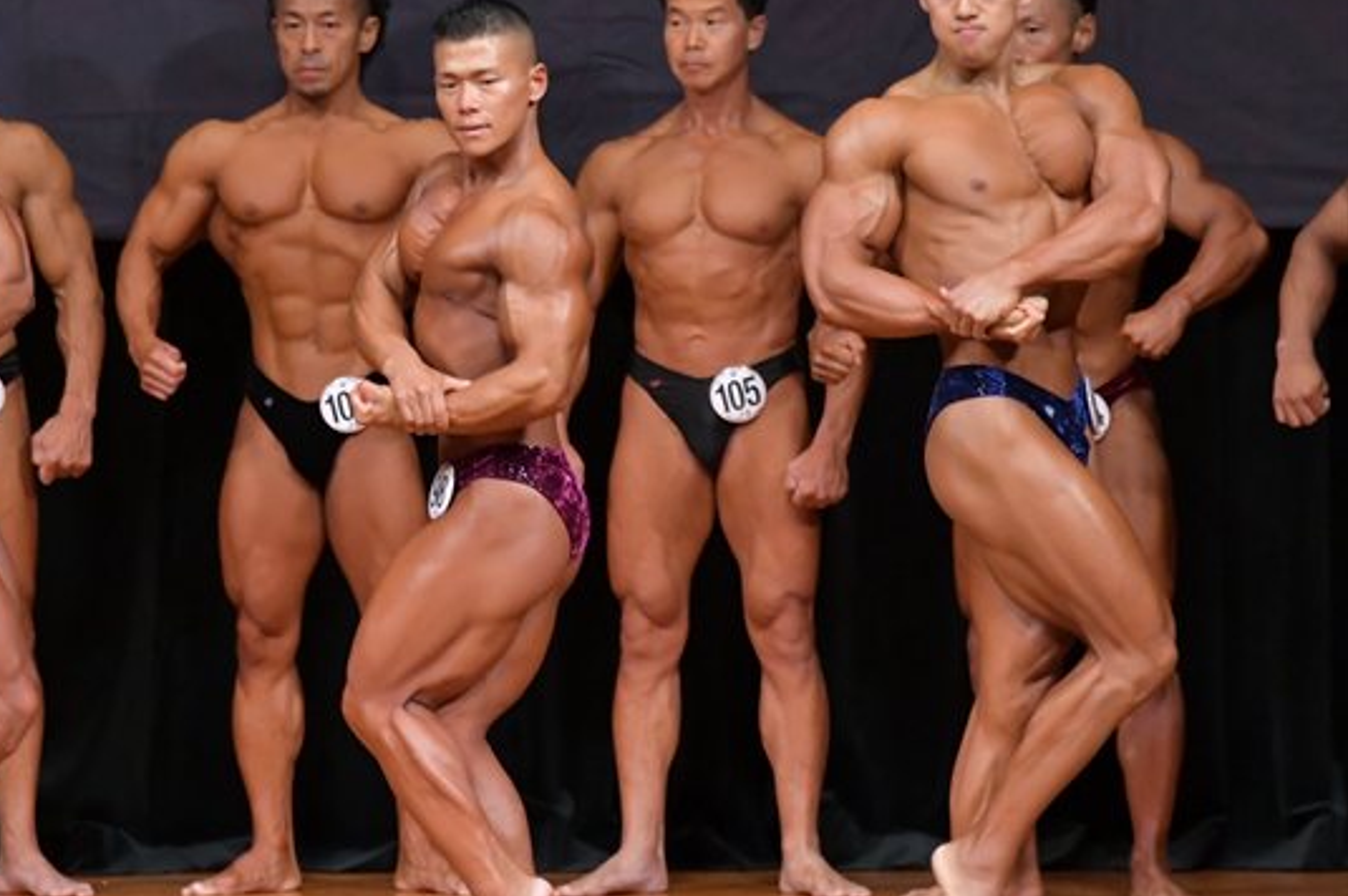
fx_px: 15454
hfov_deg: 5.0
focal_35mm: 413
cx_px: 374
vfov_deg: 3.3
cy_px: 463
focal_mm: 190
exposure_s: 1/400
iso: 5000
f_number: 5.6
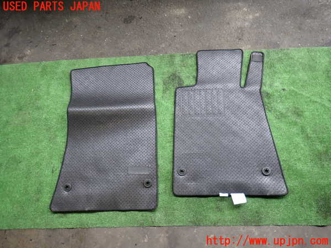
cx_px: 166
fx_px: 239
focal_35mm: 25
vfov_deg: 54.9
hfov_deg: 69.4
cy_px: 124
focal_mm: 4.5
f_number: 2
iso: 125
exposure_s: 1/125
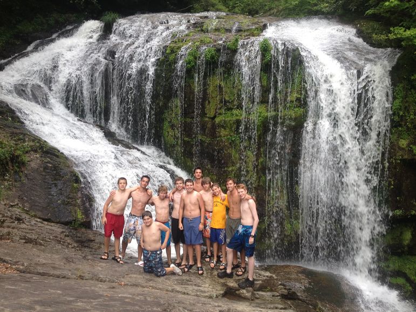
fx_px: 421
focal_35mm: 35
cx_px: 208
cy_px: 156
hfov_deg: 52.6
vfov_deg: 40.7
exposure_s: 1/222
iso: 64
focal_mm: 4.28
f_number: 2.4
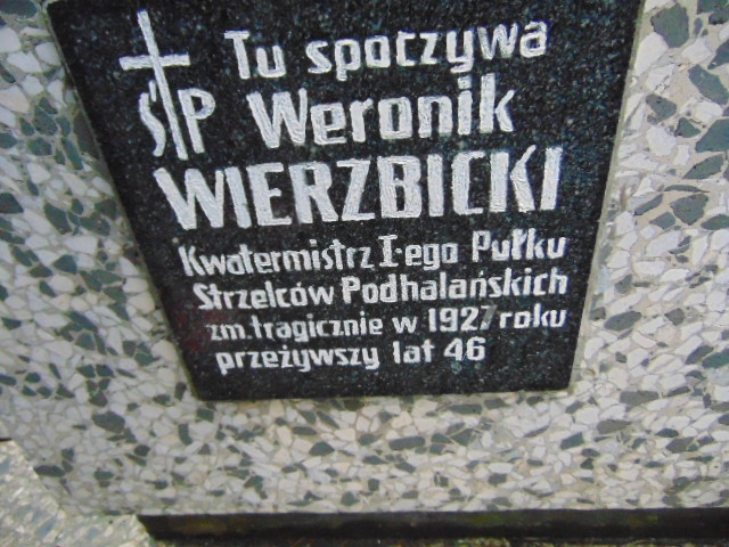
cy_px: 274
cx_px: 364
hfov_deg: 69.4
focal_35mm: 25
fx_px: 526
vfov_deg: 54.9
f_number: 3
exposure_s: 1/125
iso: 800
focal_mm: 4.5
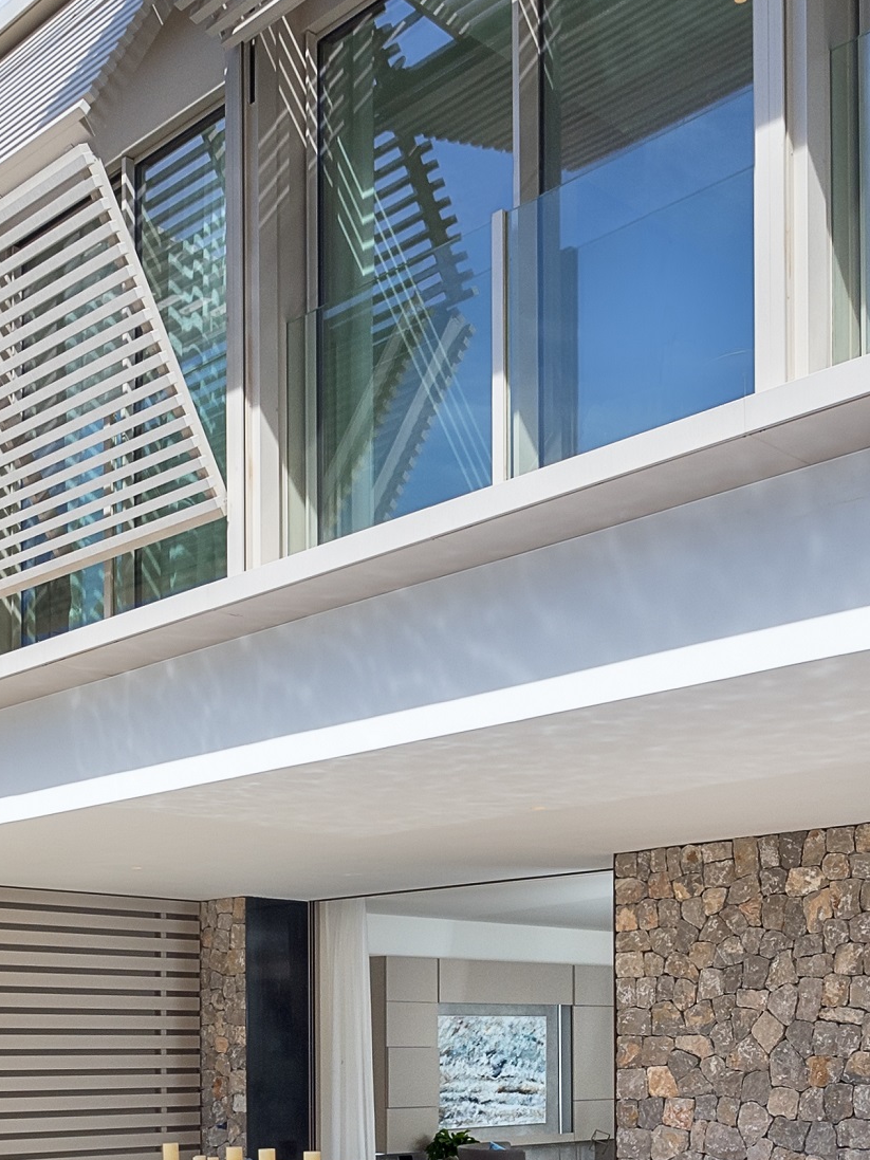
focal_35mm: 43
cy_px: 1050
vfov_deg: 40.4
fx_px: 1441
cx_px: 351
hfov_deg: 33.5
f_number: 8
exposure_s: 1/15
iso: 80
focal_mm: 7
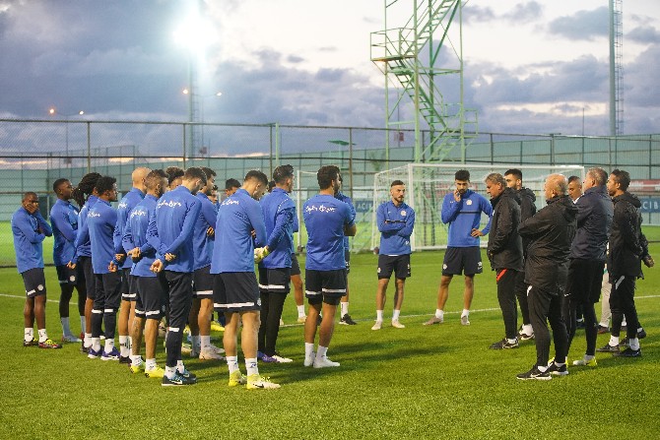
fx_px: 1284
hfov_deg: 28.8
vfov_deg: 19.5
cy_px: 220
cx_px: 330
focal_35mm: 70
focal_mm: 70
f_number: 3.5
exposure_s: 1/200
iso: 4000
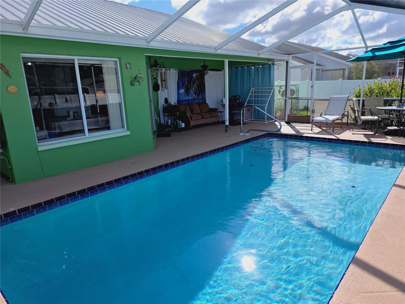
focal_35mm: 23
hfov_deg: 73.9
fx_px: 269
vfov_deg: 58.9
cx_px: 202
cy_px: 152
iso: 80
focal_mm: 6.3
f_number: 1.7
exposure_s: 1/3216
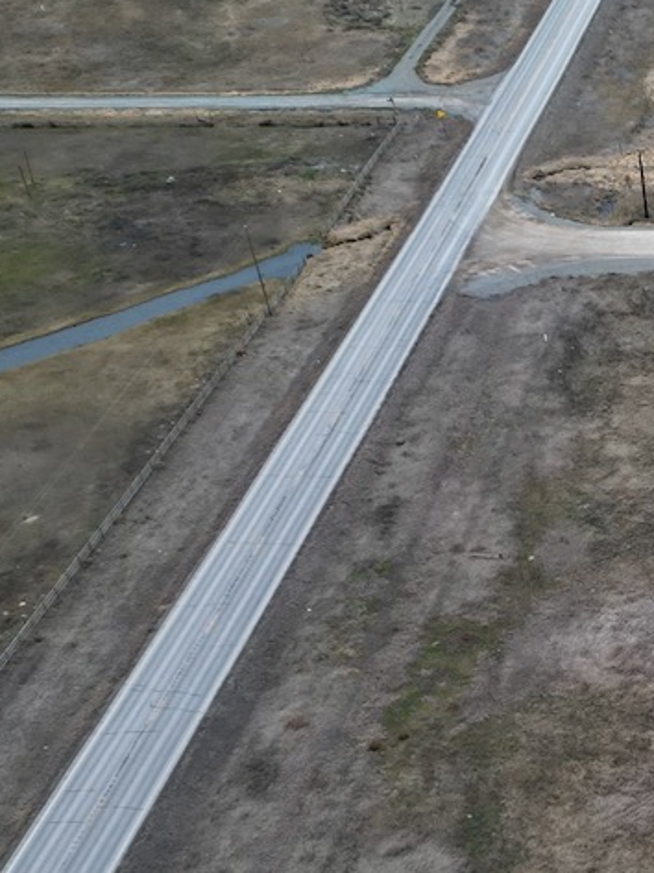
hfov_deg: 20.0
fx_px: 1640
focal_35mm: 65
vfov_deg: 28.7
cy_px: 786
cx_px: 933
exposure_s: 1/80
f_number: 1.7
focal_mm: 6.72
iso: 100
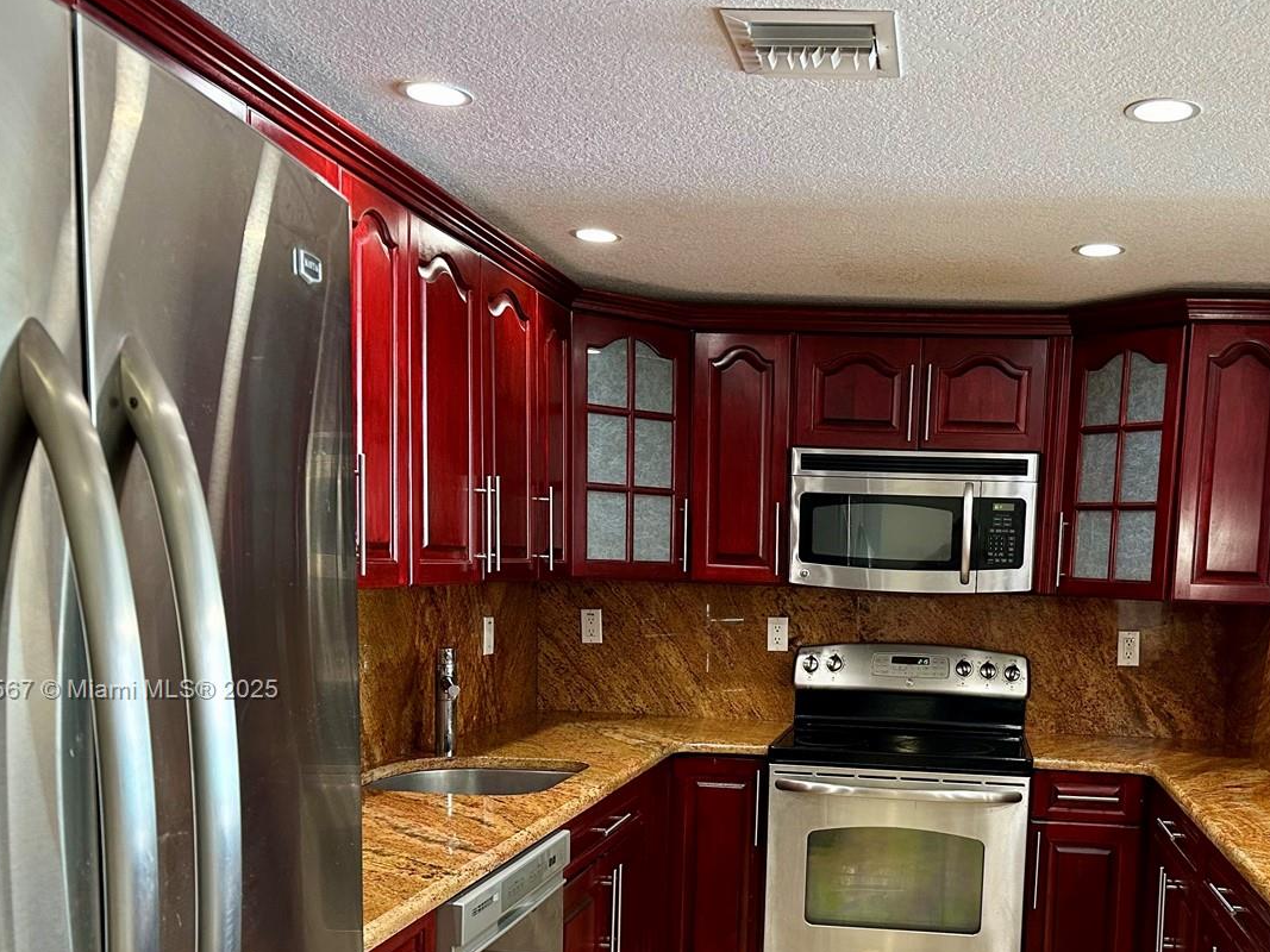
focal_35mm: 36
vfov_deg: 38.8
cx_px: 850
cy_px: 691
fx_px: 1321
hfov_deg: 50.4
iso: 400
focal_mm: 6.86
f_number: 1.78
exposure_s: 1/60
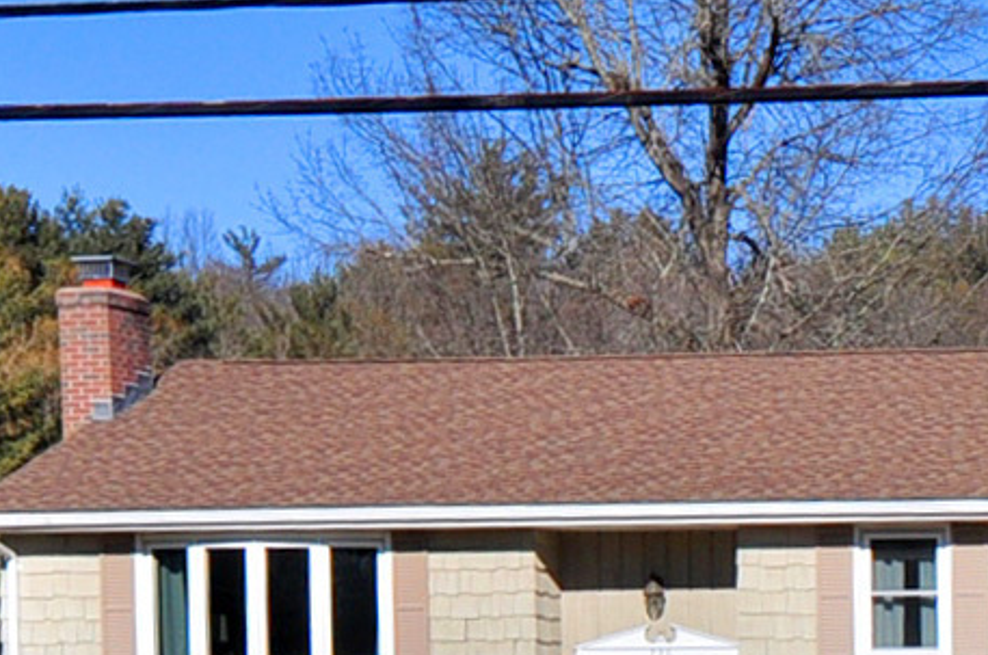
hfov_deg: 26.2
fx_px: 2000
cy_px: 772
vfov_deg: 17.8
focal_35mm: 73
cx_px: 1003
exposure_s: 1/1000
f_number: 8
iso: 250
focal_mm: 20
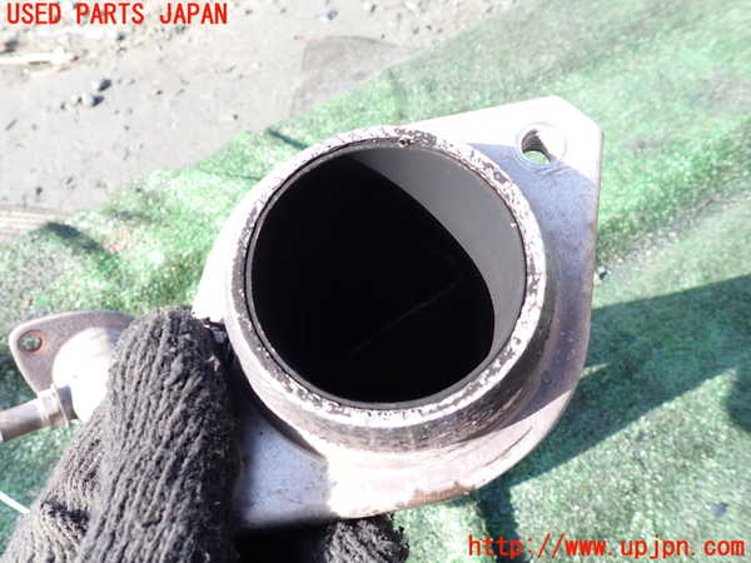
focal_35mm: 25
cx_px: 376
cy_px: 282
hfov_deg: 69.4
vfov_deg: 54.9
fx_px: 542
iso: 100
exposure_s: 1/160
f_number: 2.8
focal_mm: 4.5
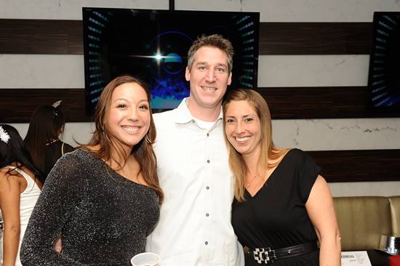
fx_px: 422
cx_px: 200
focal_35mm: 38
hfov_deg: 50.7
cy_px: 133
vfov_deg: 35.0
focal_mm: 38
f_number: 8
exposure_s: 1/250
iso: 1100
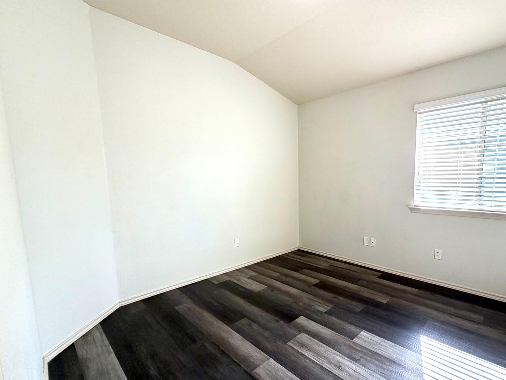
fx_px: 248
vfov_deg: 74.6
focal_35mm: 17
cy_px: 207
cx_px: 299
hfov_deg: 90.1
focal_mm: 2.22
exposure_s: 1/121
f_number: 2.2
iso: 100
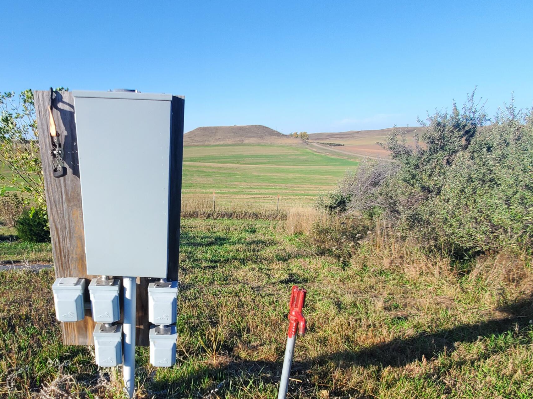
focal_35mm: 23
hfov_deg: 71.5
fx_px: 354
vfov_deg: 56.5
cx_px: 173
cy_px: 291
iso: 50
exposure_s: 1/518
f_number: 2.2
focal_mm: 1.8
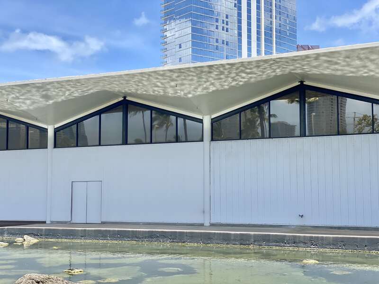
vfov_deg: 28.0
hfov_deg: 36.8
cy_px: 142
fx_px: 569
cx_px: 190
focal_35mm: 52
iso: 20
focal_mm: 6
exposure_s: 1/1065
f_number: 2
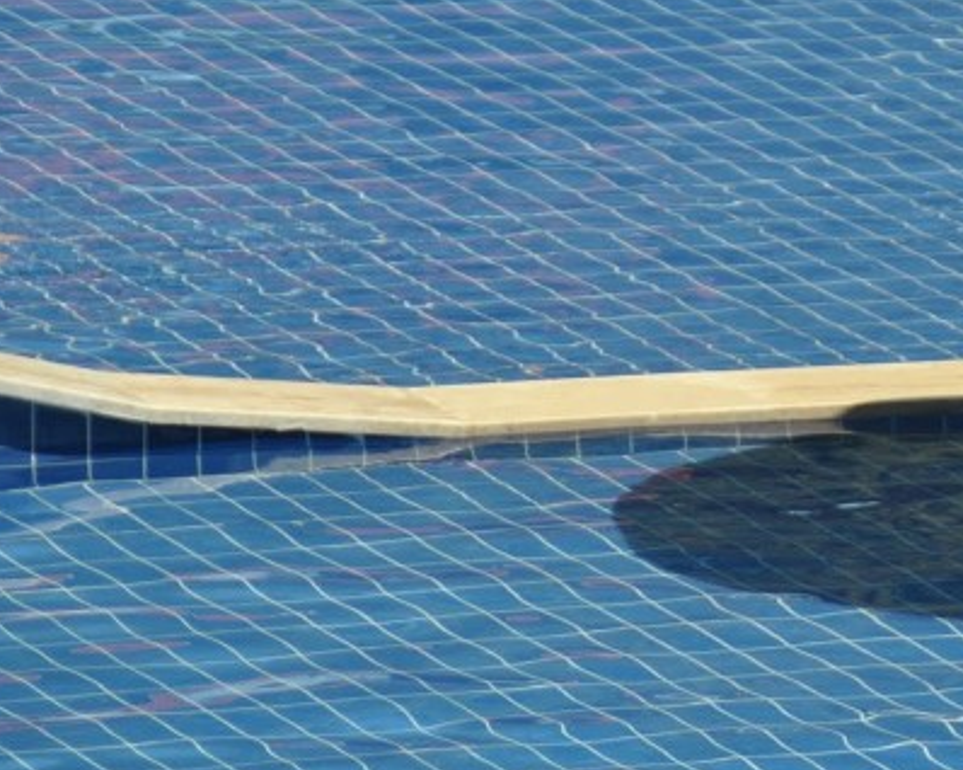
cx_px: 1194
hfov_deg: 3.5
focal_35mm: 548
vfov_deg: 2.8
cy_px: 97
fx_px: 15621
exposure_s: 1/1000
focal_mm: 135
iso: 200
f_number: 5.6
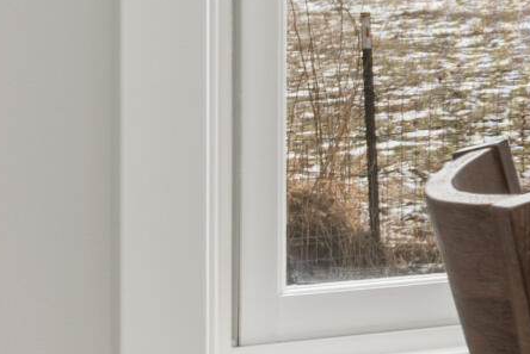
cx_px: 1702
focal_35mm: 135
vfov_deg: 10.0
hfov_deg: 10.0
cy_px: -73
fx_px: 1989
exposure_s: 1/6
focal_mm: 20
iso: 200
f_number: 7.1
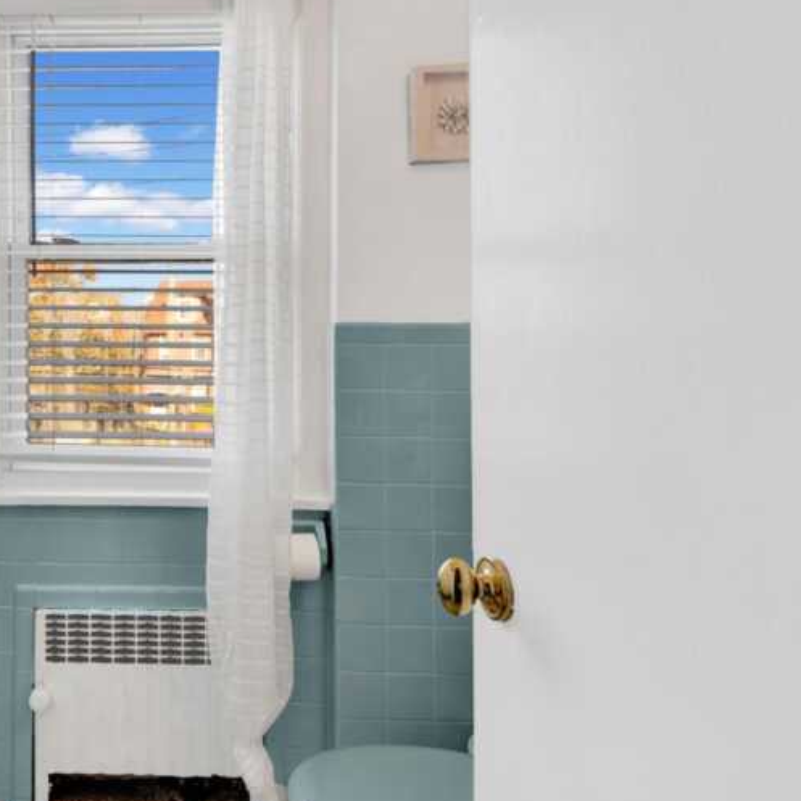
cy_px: 396
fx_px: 550
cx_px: 56
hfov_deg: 59.4
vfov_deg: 72.1
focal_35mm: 21
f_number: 8
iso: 100
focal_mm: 8
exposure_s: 1/25
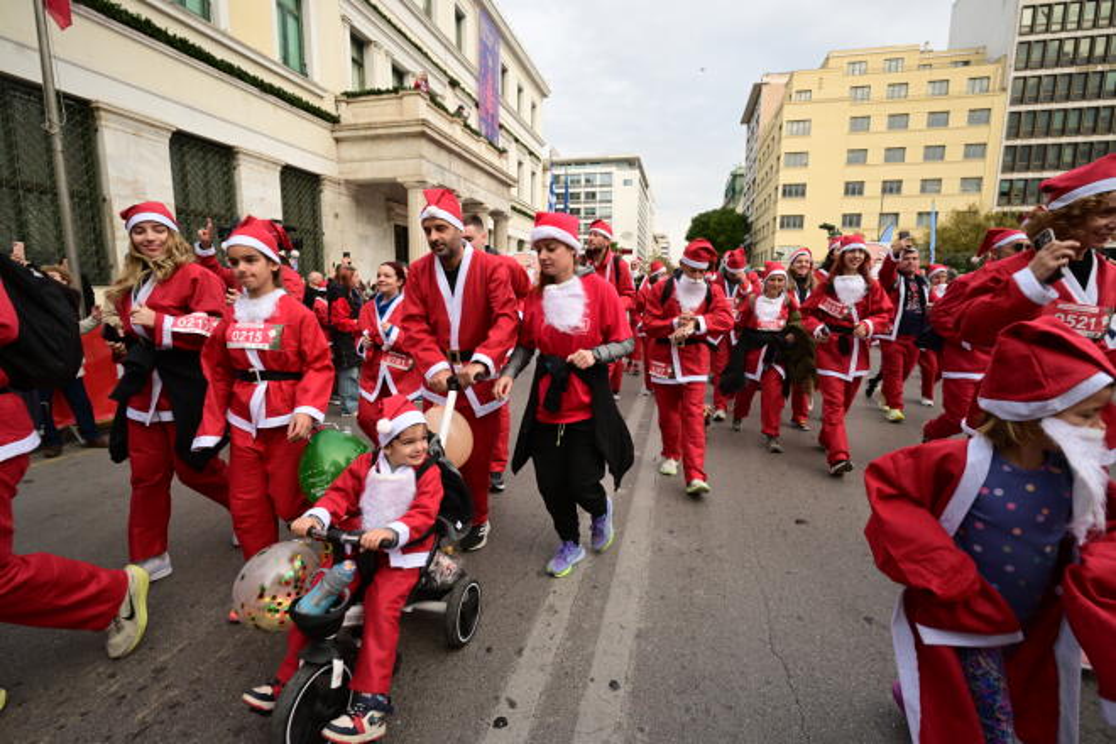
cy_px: 372
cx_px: 558
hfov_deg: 93.3
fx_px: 527
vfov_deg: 70.4
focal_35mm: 17
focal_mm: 17
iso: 500
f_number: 7.1
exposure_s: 1/400
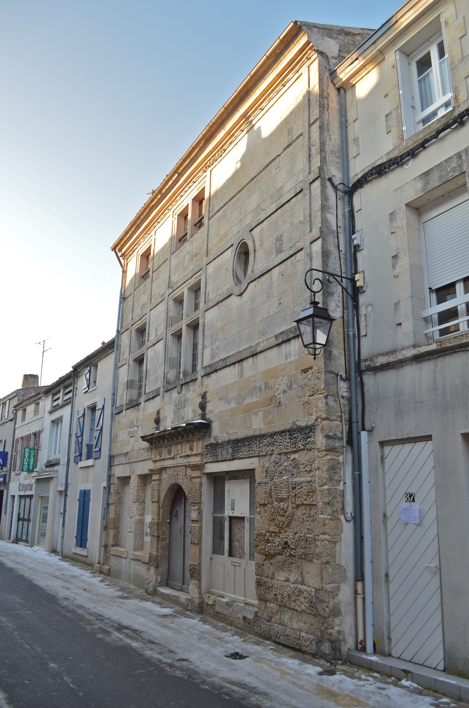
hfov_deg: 47.7
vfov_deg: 67.5
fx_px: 530
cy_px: 354
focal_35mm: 27
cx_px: 234
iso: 200
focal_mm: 18
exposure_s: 1/160
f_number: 6.3
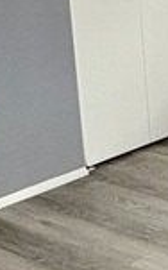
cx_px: 329
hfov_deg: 11.2
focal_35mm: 106
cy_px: 107
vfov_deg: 19.6
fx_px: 779
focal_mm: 2.22
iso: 250
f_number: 2.2
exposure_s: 1/60
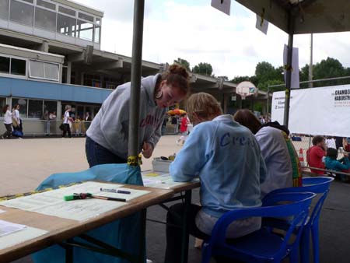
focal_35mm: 36
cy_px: 132
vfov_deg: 39.7
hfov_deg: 51.3
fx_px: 364
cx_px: 175
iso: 80
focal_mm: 6
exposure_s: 1/125
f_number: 8
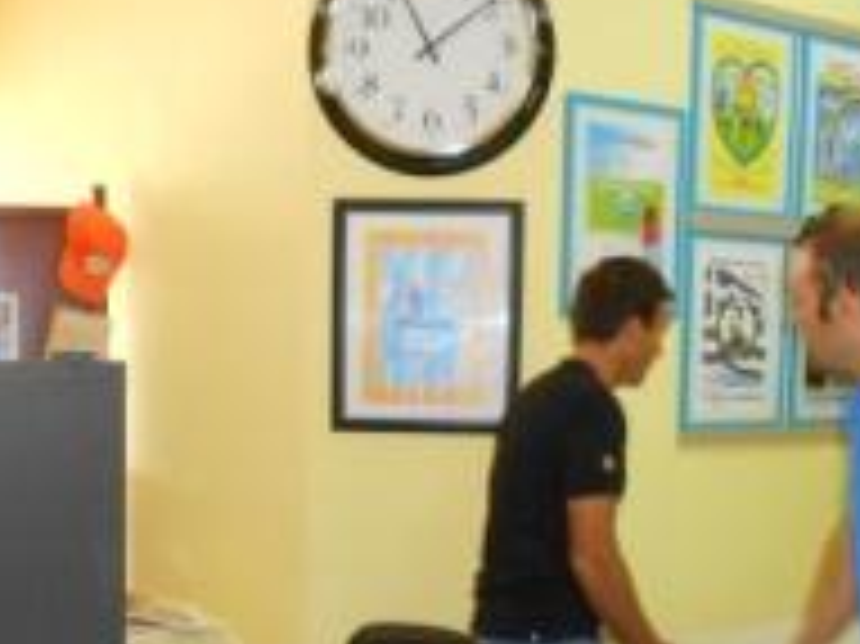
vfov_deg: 23.5
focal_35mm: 61
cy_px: 540
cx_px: 423
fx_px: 1515
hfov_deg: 31.7
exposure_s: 1/25
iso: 400
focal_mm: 4.6
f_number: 3.5
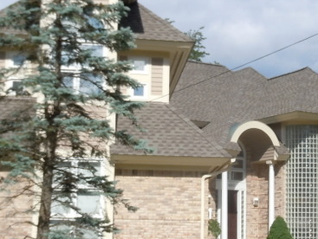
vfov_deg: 15.1
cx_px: 221
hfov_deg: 19.9
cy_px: 165
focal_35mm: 98
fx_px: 901
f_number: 4.6
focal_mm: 8.1
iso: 100
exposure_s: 1/640
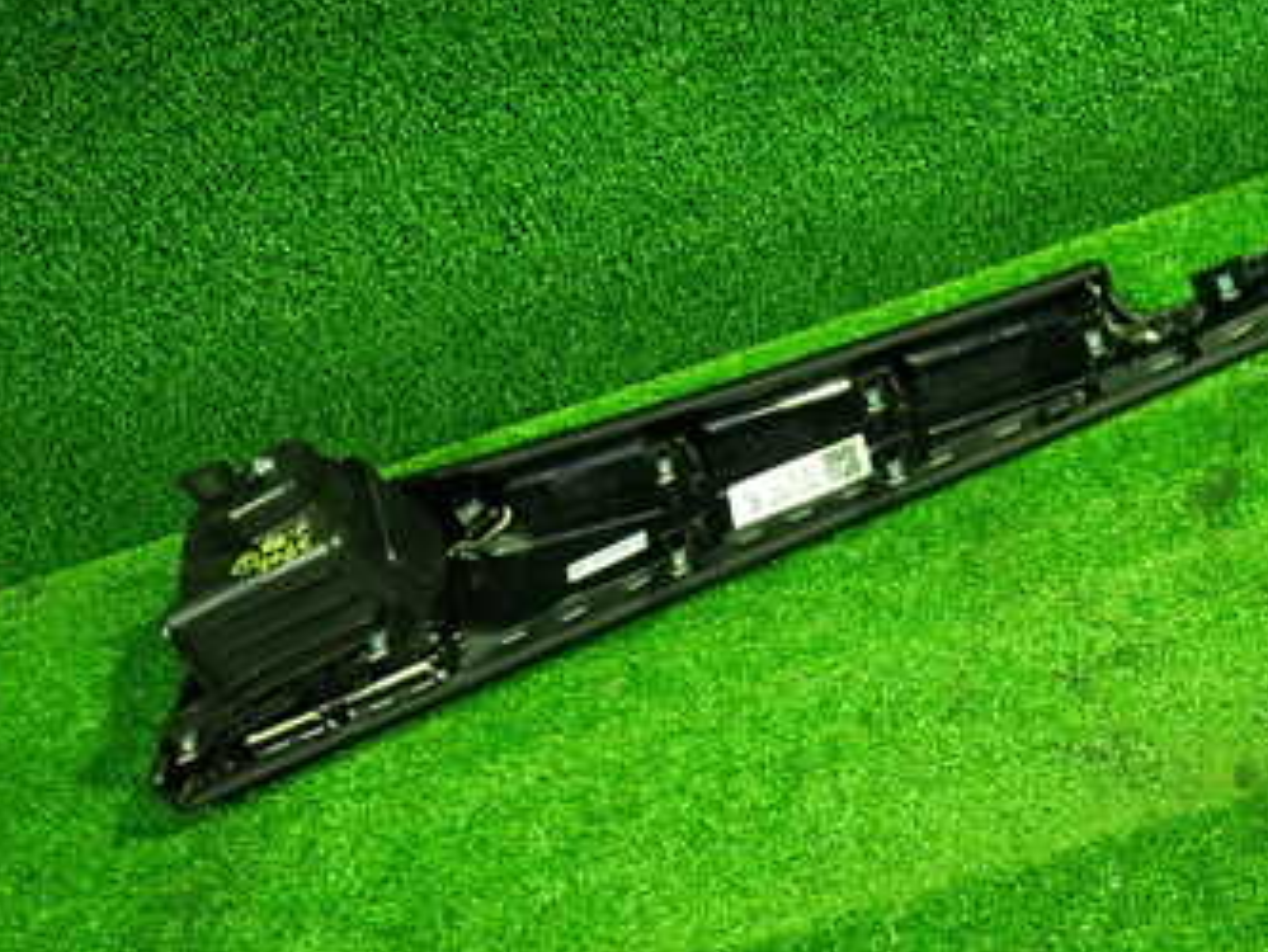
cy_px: 320
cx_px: 1097
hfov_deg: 39.6
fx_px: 1649
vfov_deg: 32.0
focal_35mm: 45
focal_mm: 4.5
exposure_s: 1/30
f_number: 2
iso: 800
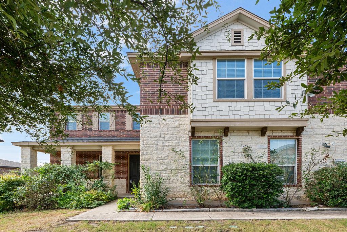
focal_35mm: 16
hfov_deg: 96.7
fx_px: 154
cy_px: 116
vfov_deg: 73.8
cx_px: 174
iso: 250
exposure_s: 1/125
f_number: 9
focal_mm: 16
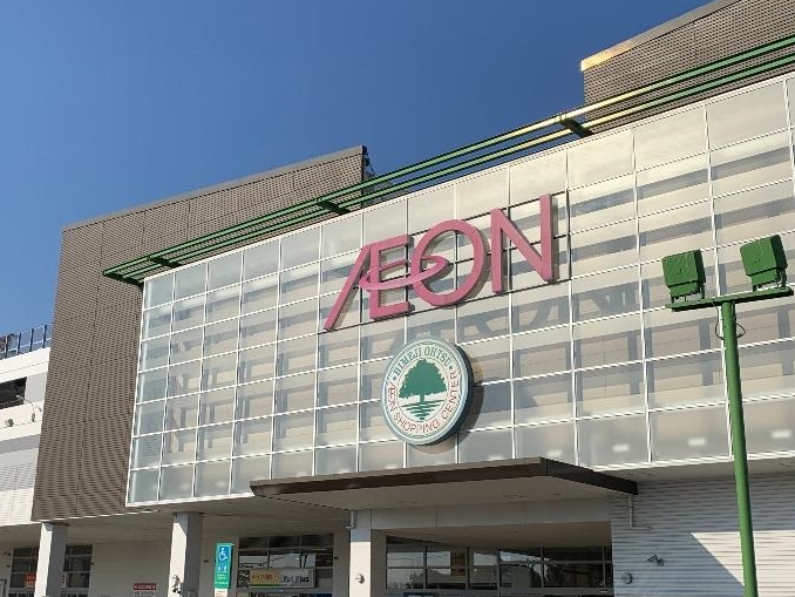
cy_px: 324
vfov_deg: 31.5
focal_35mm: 46
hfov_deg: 40.9
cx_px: 293
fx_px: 1057
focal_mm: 4.25
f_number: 1.8
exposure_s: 1/4274
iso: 25
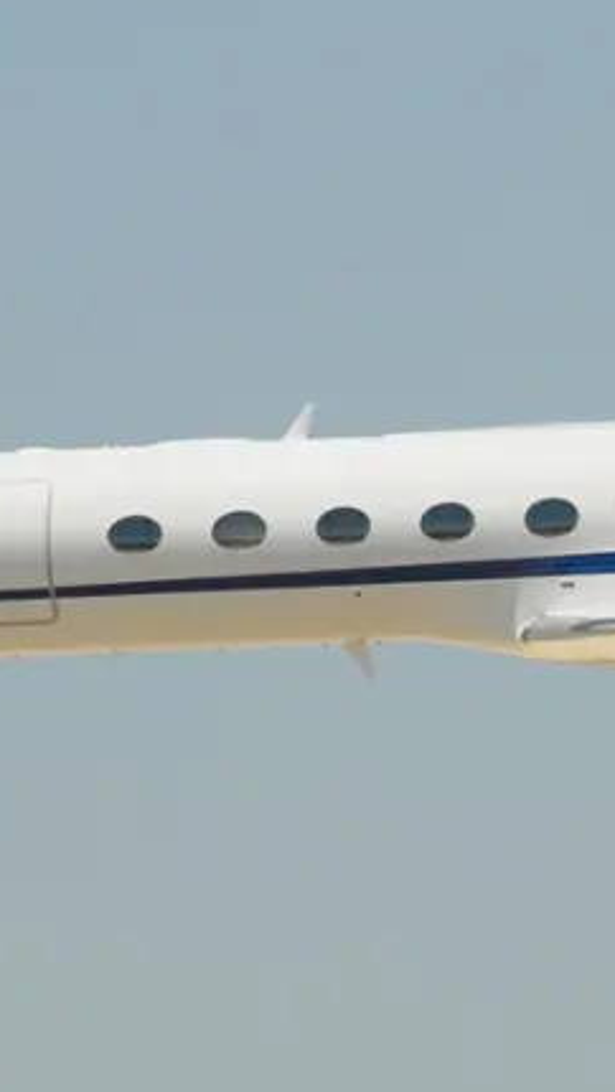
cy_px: 529
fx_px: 18431
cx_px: 910
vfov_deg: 3.4
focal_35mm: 636
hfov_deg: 1.9
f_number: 8
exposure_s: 1/500
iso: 100
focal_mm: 170
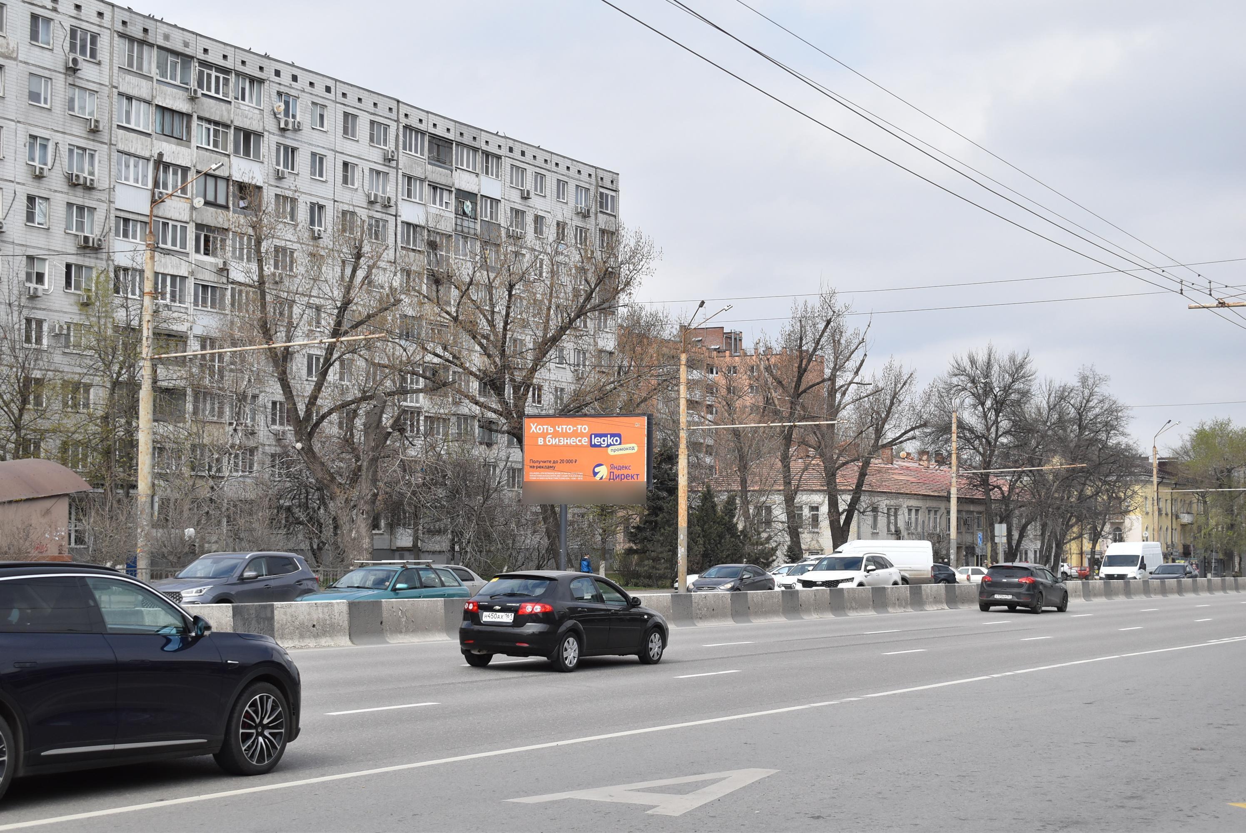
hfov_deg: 35.0
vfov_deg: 23.8
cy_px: 416
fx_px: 1974
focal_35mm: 57
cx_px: 623
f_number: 6.3
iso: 400
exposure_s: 1/1600
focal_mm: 38
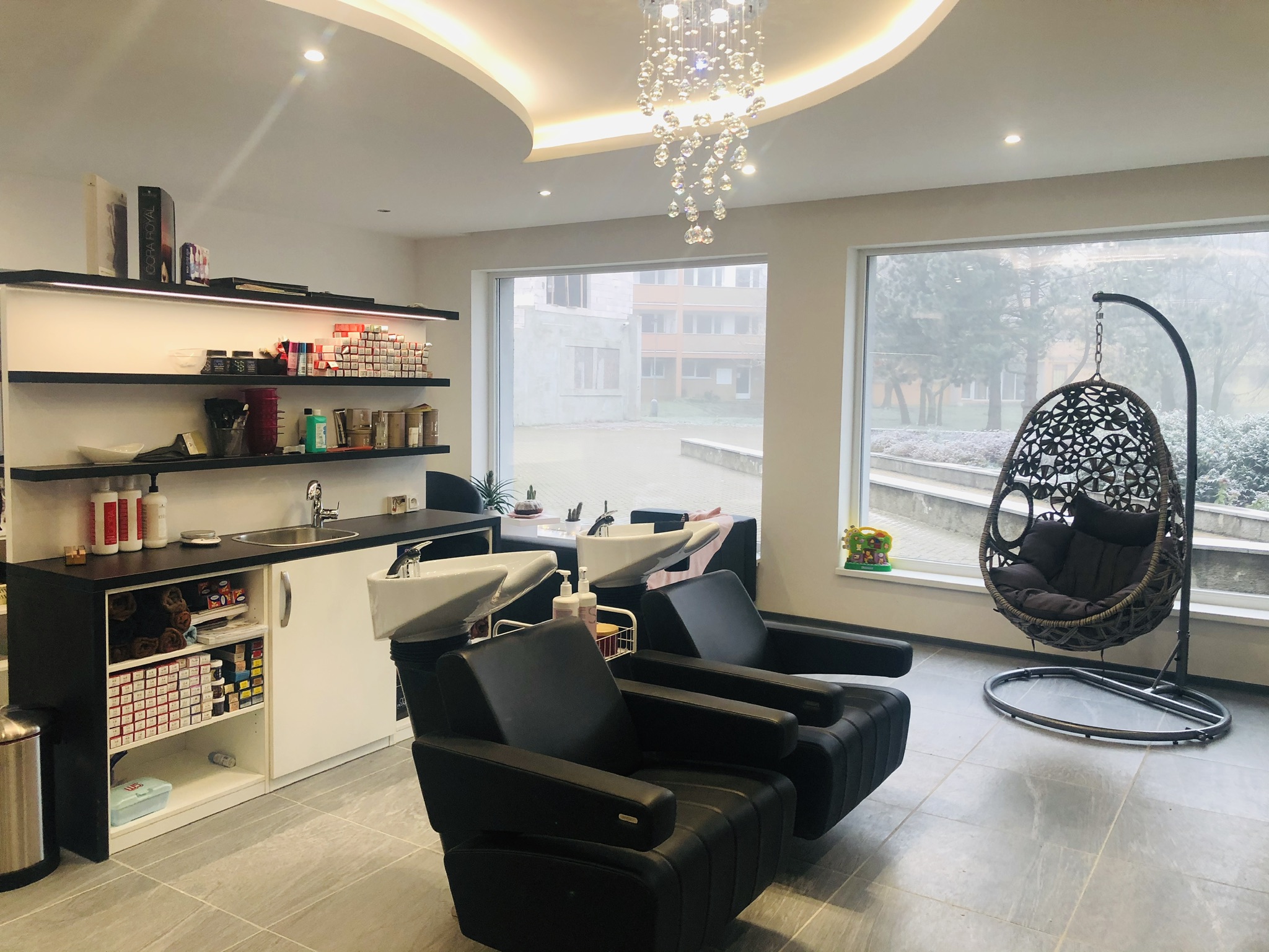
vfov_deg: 49.7
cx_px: 634
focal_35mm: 28
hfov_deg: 63.4
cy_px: 476
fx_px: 1026
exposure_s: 1/33
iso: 25
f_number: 1.8
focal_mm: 3.99
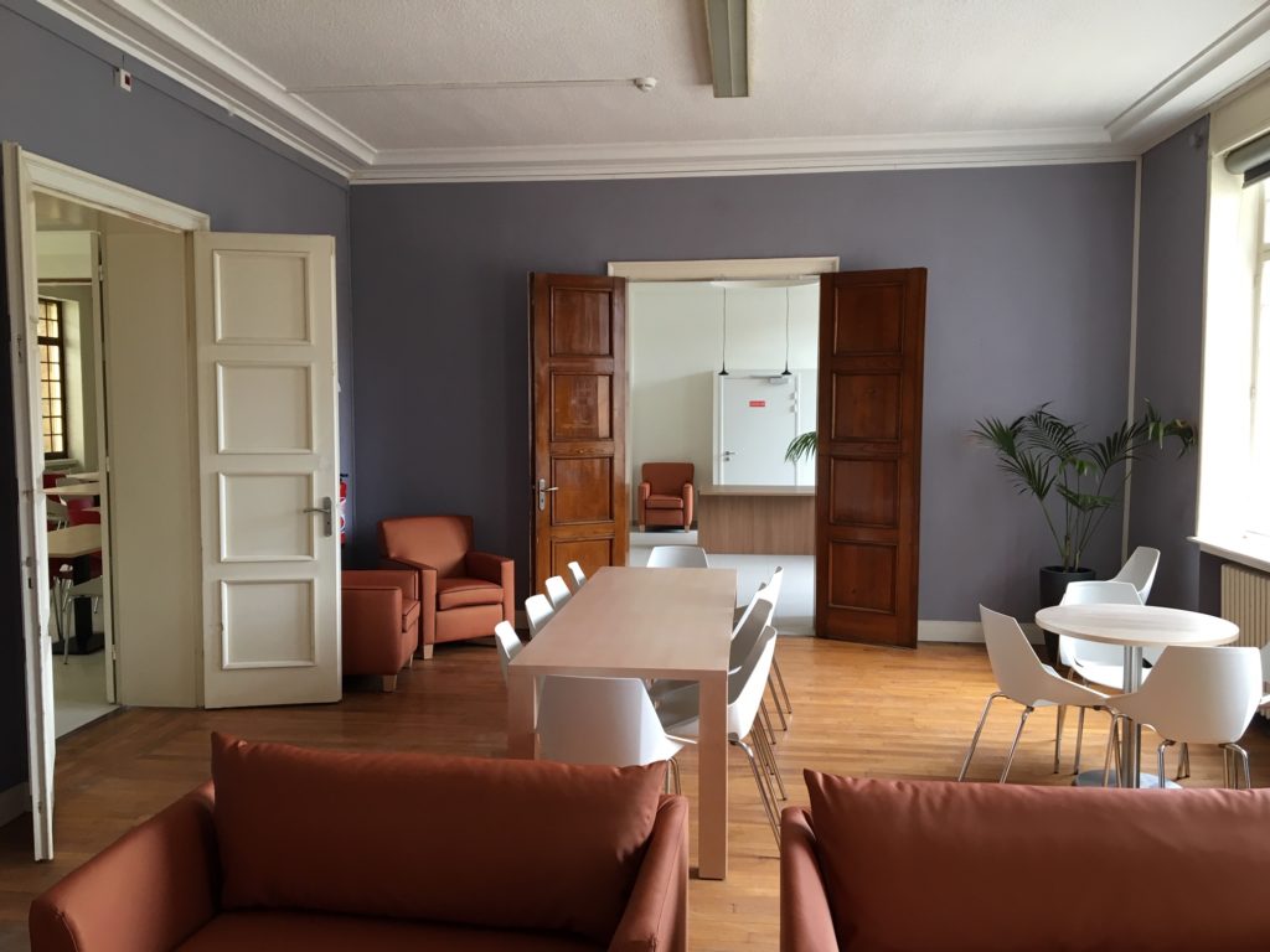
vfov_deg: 48.2
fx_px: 1064
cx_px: 635
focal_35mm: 29
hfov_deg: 61.7
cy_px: 476
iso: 80
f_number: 2.2
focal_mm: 4.15
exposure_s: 1/33
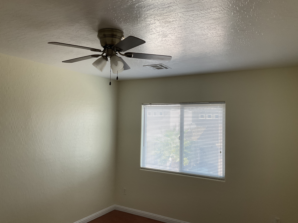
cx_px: 149
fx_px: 250
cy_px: 112
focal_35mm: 29
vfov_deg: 48.2
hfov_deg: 61.7
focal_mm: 3
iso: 64
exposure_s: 1/122
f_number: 1.8
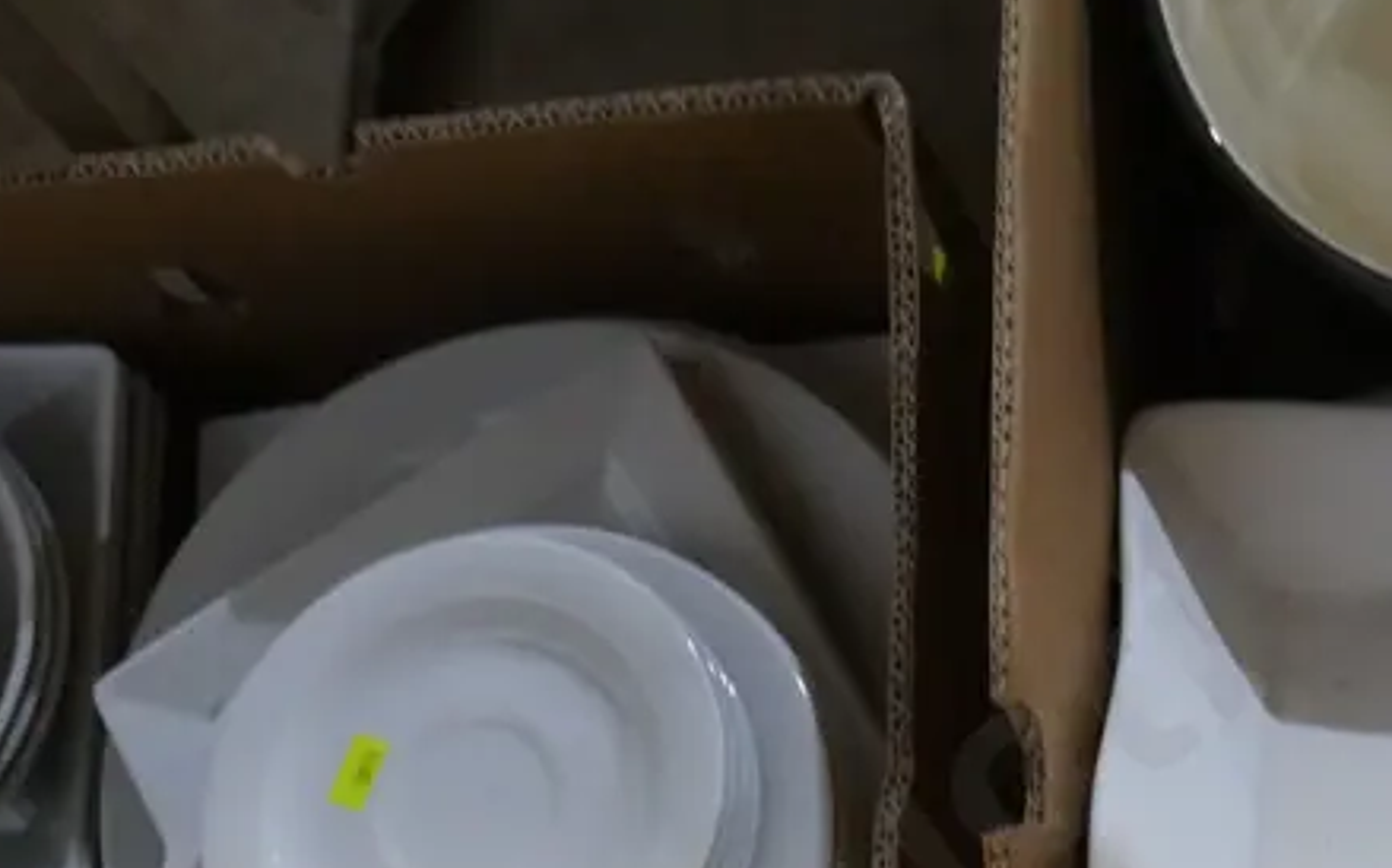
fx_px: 3754
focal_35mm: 99
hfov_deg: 20.9
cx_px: 916
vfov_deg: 13.0
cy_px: 863
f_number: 4.5
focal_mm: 20
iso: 3200
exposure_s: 1/50
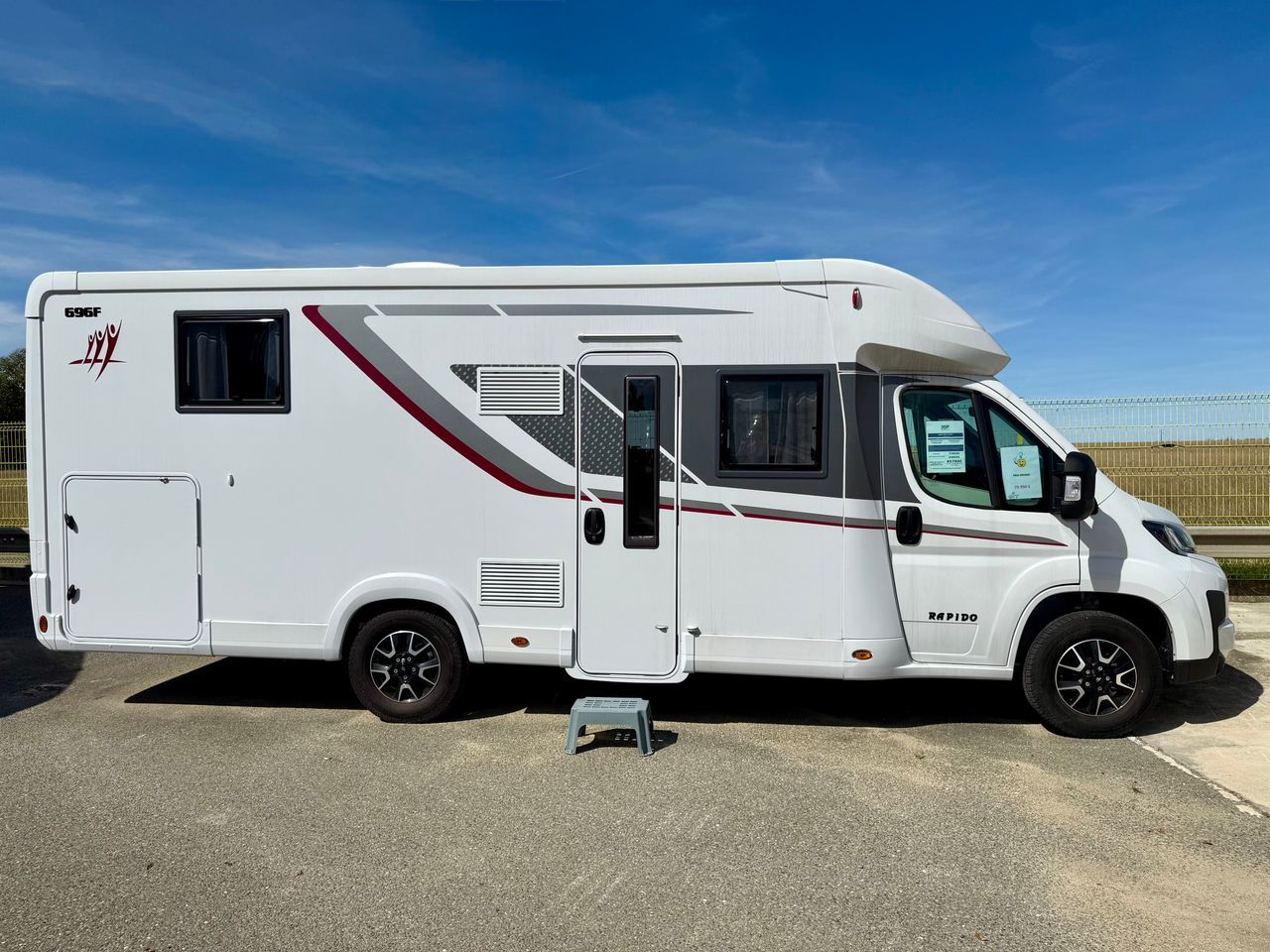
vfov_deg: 56.8
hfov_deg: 71.6
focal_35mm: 24
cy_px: 476
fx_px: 881
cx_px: 635
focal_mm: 6.76
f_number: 1.78
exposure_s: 1/11905
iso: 80
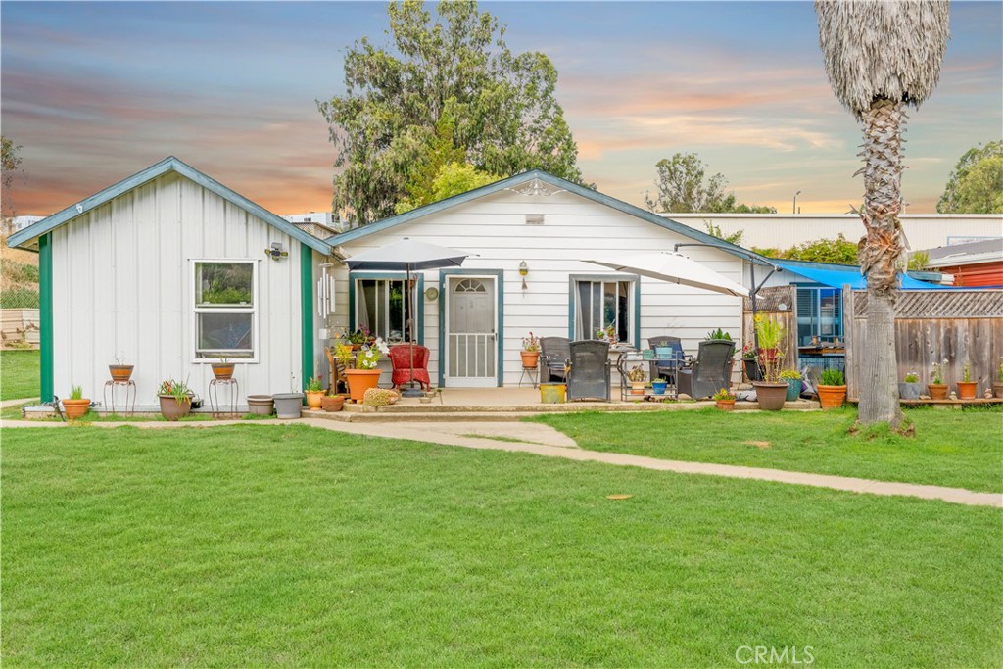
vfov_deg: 42.3
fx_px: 864
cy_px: 334
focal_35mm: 31
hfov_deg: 60.3
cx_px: 502
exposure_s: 1/8000
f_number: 8
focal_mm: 31
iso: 1000
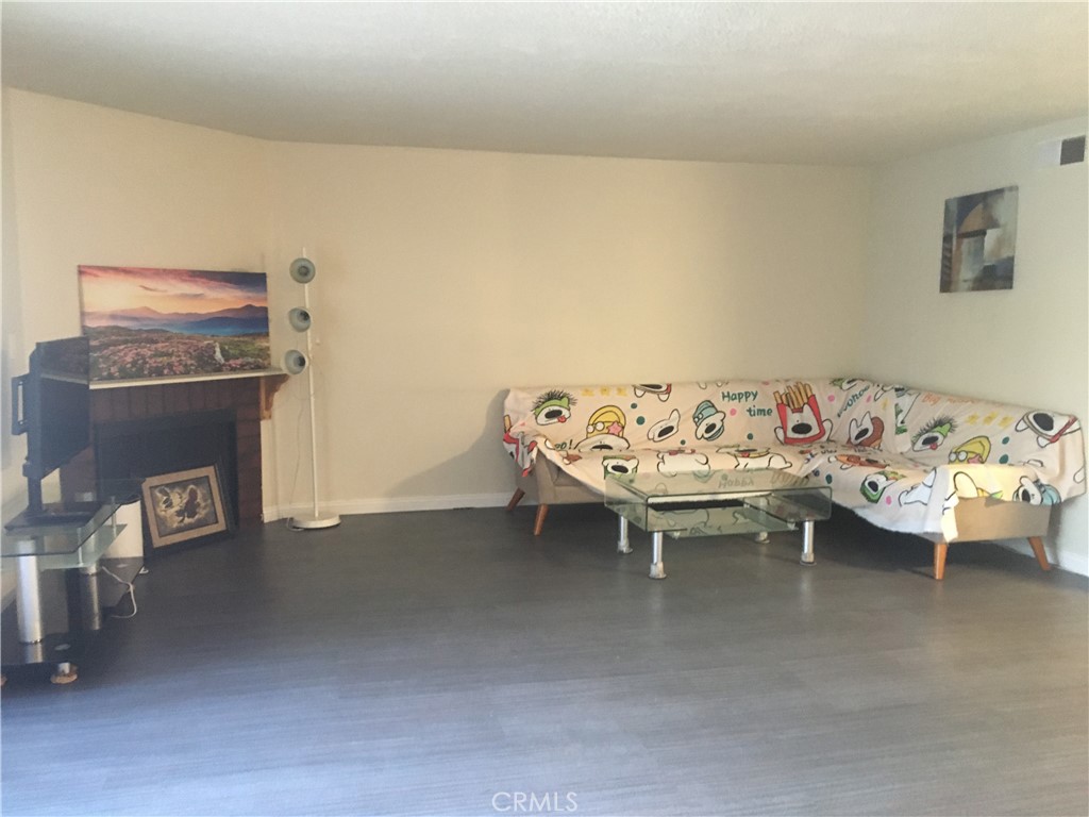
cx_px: 544
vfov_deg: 48.2
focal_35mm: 29
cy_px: 408
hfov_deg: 61.7
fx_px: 912
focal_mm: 4.15
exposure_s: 1/15
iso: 250
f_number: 2.2
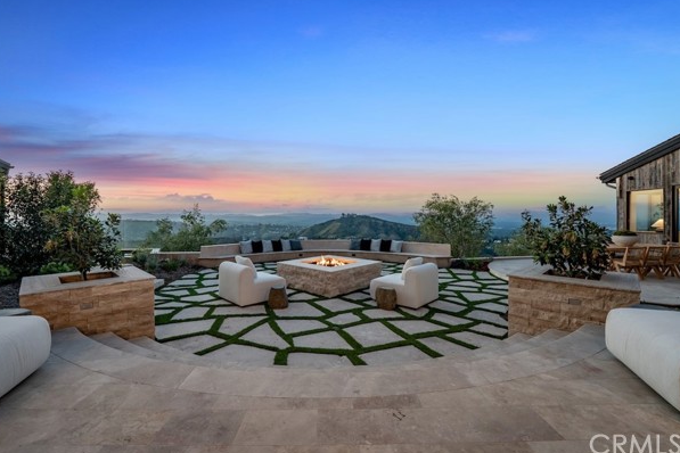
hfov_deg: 100.4
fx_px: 283
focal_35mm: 15
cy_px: 219
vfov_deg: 77.3
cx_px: 329
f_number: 9
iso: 640
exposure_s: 1/10
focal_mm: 14
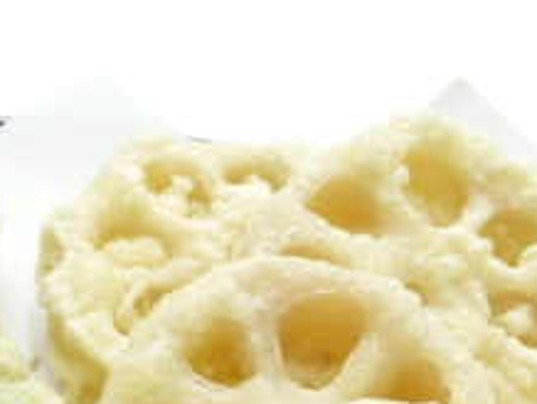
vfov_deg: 11.4
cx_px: 5
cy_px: 808
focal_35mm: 118
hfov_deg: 16.3
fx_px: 1833
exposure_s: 1/13
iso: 100
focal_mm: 4.7
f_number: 3.3
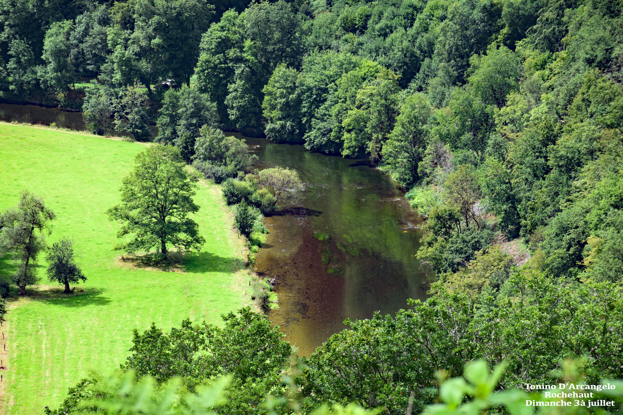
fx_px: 3011
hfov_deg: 11.8
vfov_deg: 7.9
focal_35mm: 174
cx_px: 312
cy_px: 208
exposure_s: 1/400
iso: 400
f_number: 11
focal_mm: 116
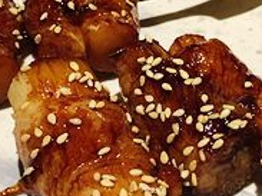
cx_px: 145
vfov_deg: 16.0
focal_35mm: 92
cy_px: 82
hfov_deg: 21.3
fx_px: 696
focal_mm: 4.15
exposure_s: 1/30
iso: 80
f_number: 2.2
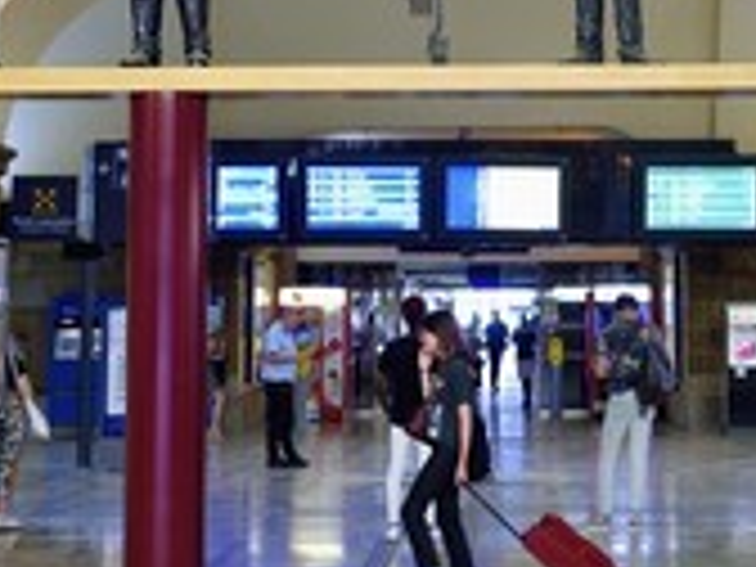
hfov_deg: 19.4
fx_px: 2206
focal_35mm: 101
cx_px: 495
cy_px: 135
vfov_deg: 14.6
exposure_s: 1/100
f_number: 4.5
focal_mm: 42
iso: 1250
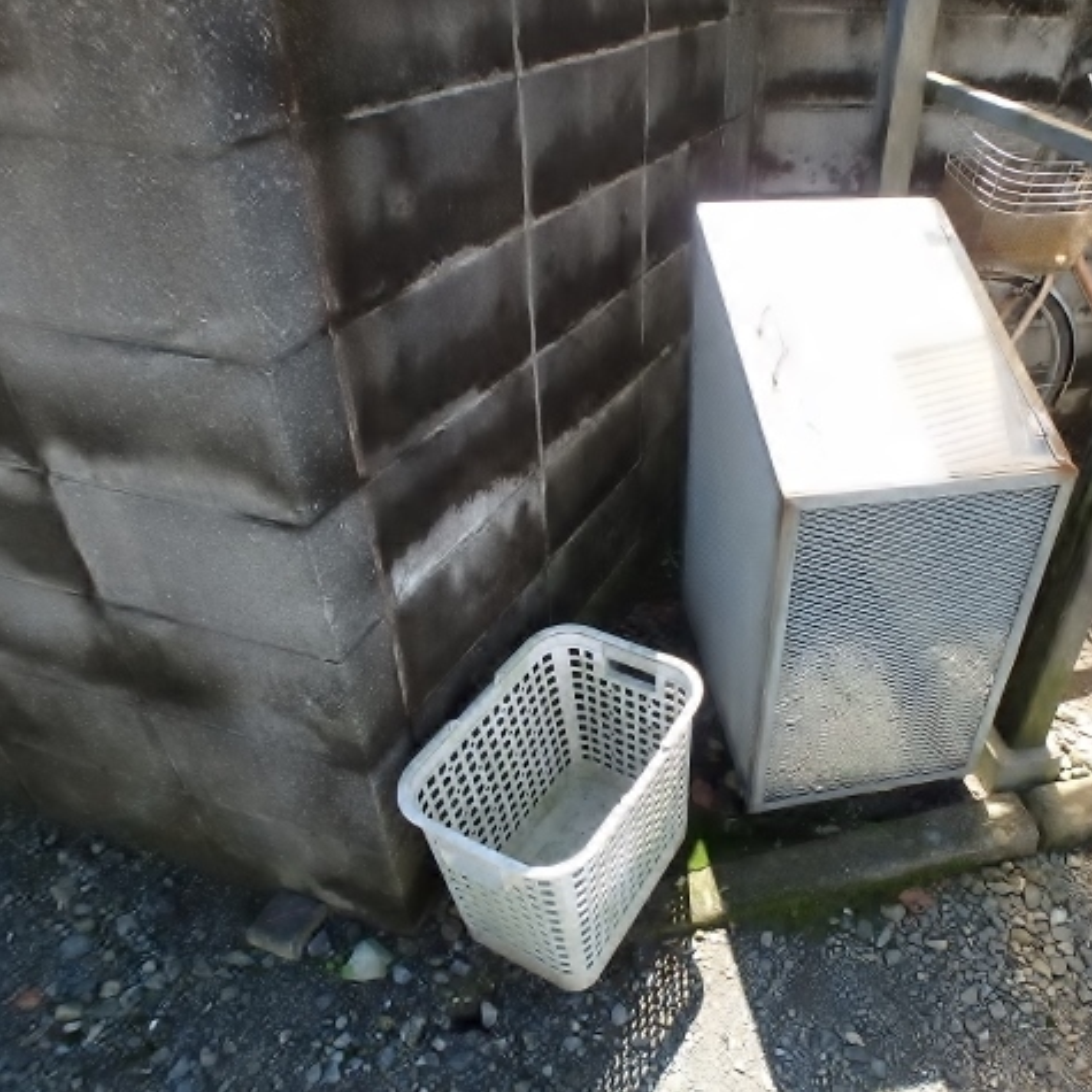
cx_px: 694
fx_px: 892
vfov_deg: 62.9
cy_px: 543
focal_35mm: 25
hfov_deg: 61.9
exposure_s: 1/200
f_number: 3.5
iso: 125
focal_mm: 3.7
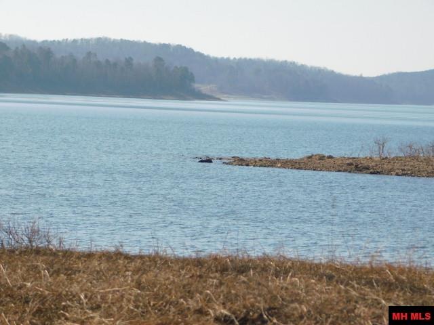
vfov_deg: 8.1
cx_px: 217
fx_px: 2307
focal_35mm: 184
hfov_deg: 10.7
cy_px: 162
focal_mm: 32.7
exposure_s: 1/640
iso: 125
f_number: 5.4
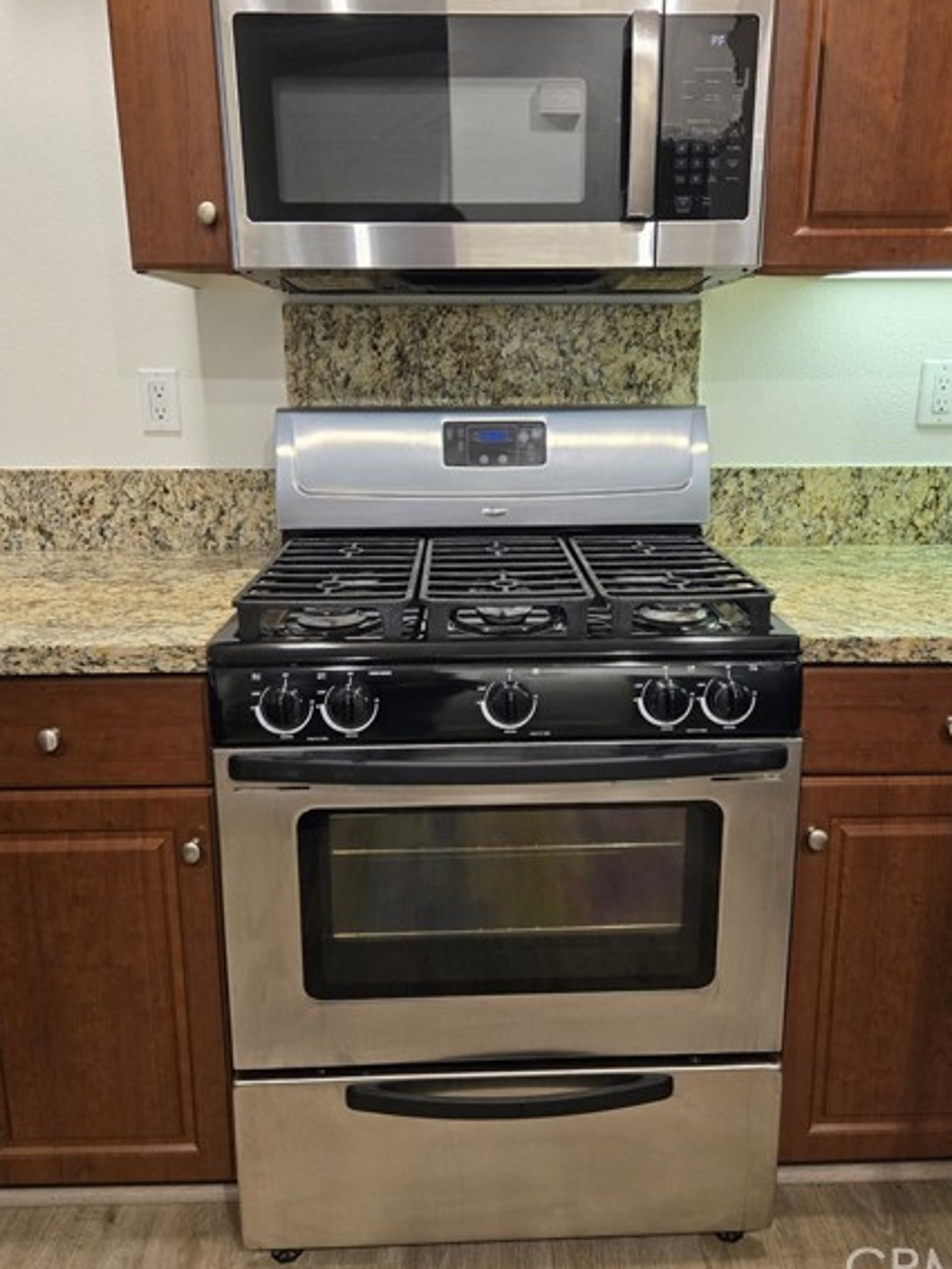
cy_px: 583
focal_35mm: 26
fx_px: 953
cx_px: 513
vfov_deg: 67.2
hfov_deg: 53.0
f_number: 1.8
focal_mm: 5.4
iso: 500
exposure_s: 1/120
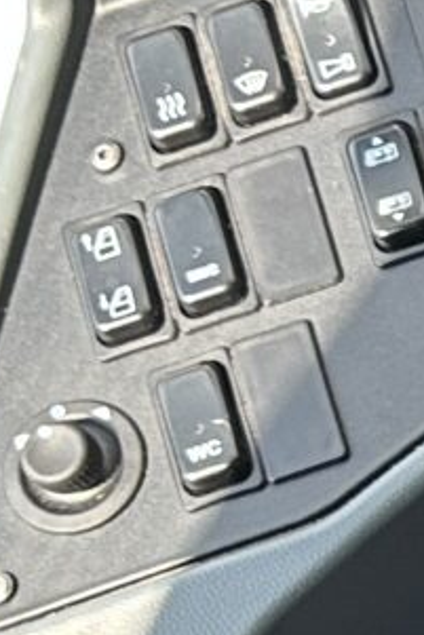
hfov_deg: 5.4
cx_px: 1861
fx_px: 3741
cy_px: 586
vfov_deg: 9.7
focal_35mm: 212
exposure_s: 1/123
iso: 125
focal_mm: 6.86
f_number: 1.78
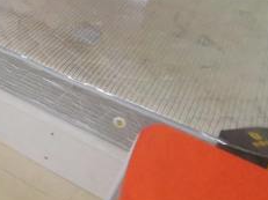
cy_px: -30
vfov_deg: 23.0
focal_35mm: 59
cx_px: -123
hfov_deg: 25.5
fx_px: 457
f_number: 2.2
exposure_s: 1/25
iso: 800
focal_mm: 2.26
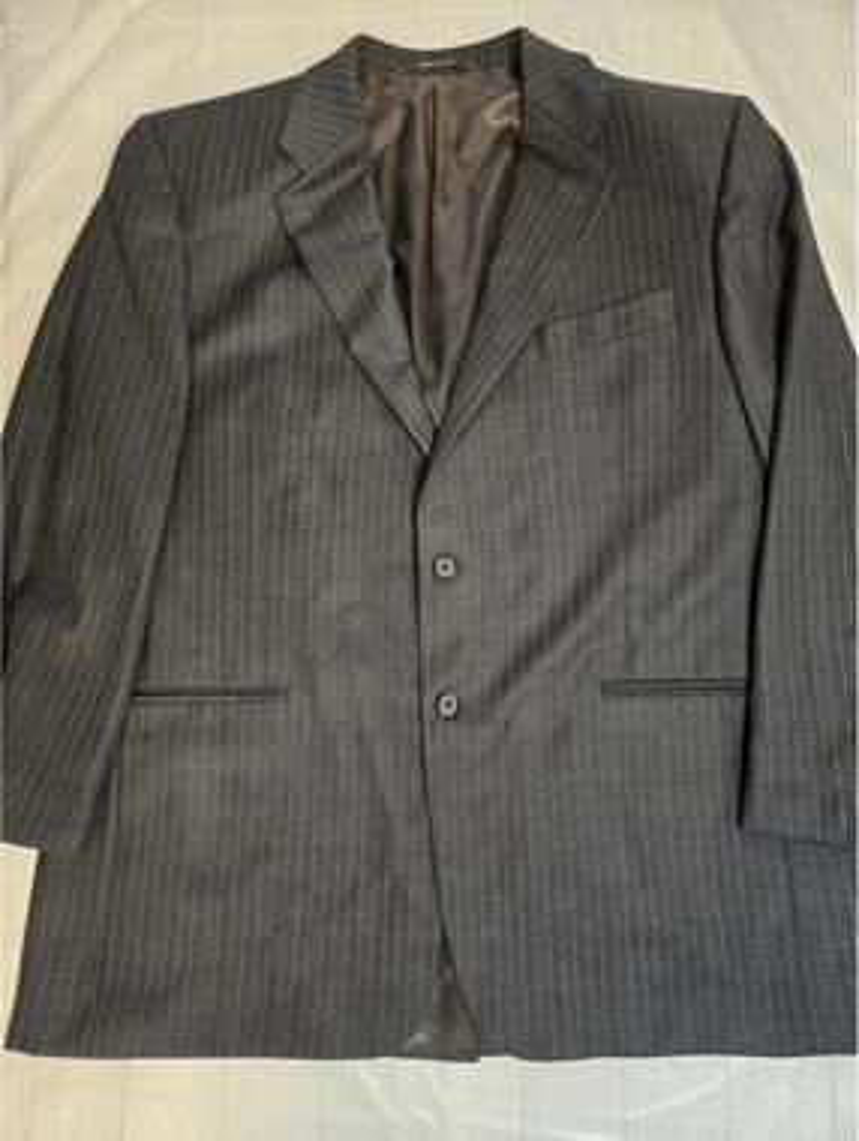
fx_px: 759
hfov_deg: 59.0
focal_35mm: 23
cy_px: 570
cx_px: 430
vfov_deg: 73.9
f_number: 1.8
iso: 640
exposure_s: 1/30.2
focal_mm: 5.4
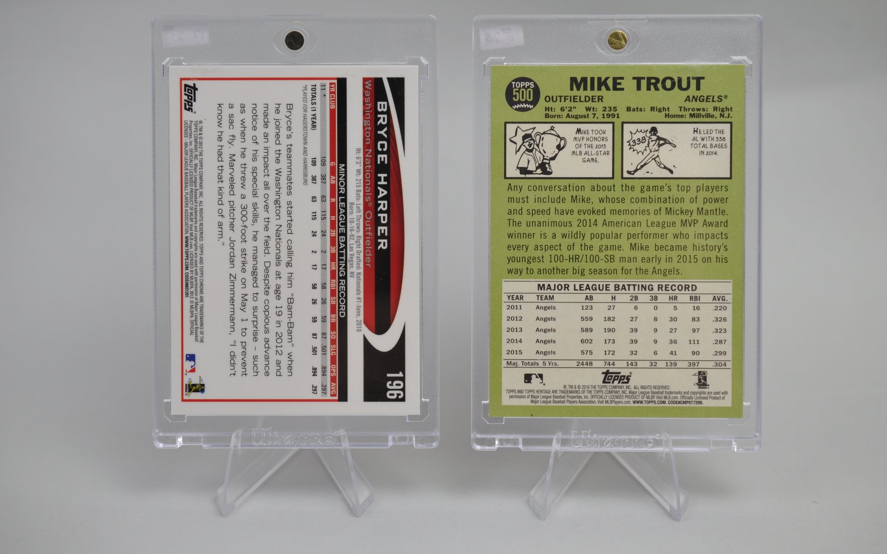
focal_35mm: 62
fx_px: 1499
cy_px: 277
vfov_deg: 20.9
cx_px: 444
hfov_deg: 33.0
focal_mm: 40
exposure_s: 1/80
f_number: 4.5
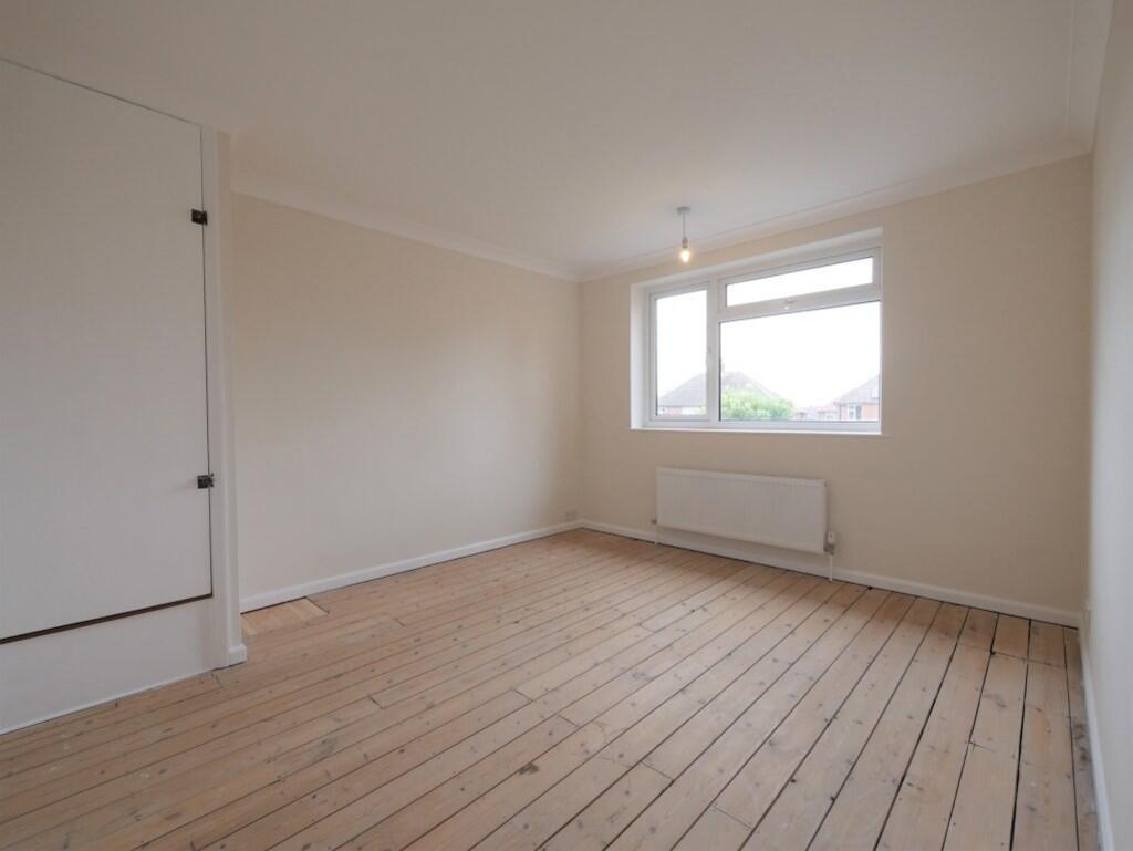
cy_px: 426
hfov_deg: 102.0
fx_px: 458
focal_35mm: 14
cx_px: 566
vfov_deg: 85.7
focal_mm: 7
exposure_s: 1/60
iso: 250
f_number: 4
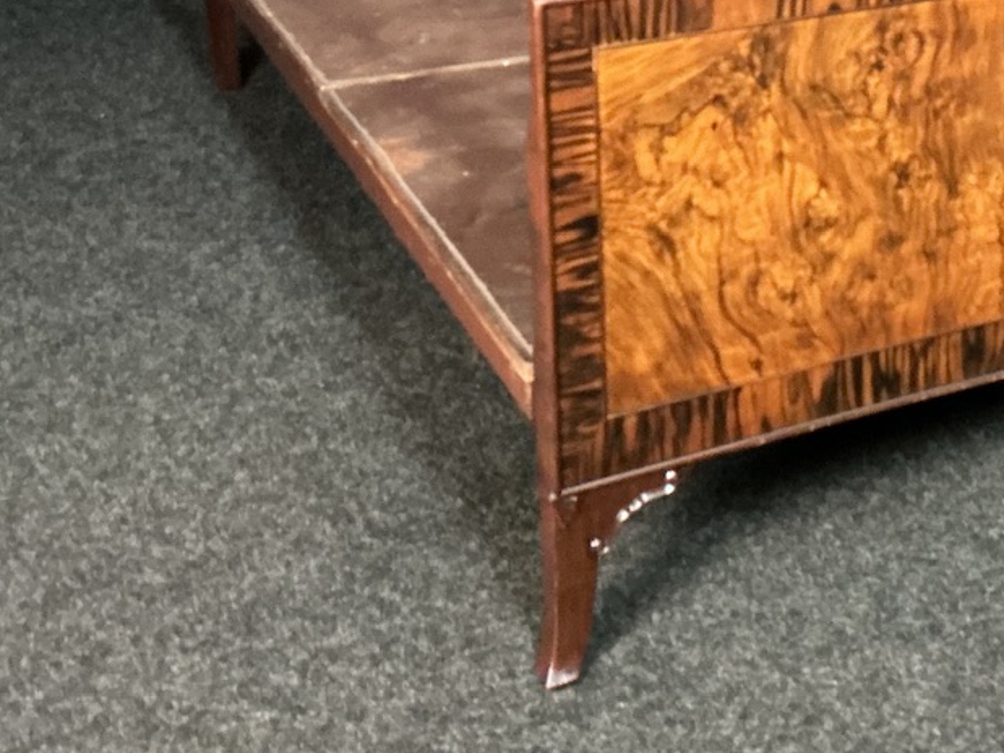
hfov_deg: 31.2
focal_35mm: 60
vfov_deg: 23.5
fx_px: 1740
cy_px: 29
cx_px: 839
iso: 500
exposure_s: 1/20
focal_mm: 3
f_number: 1.8
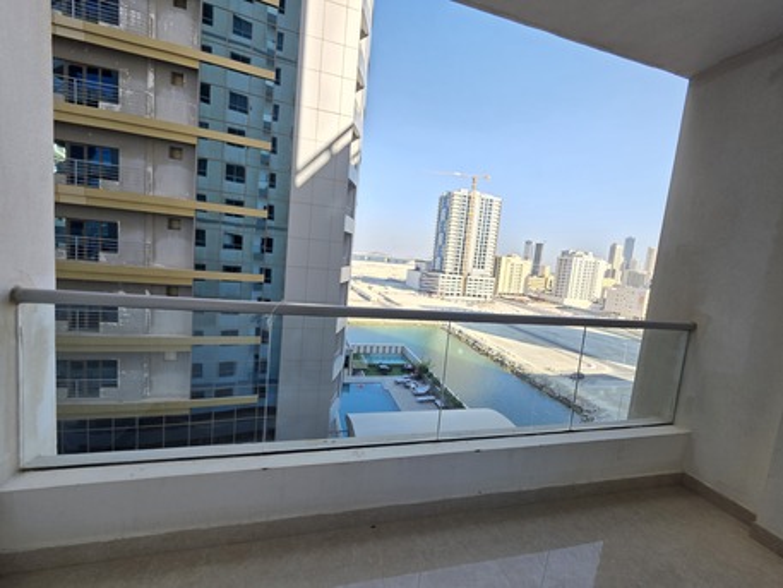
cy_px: 294
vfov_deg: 89.9
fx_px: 294
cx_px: 392
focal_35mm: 13
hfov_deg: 106.2
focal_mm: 2.2
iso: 40
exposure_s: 1/496
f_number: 1.9
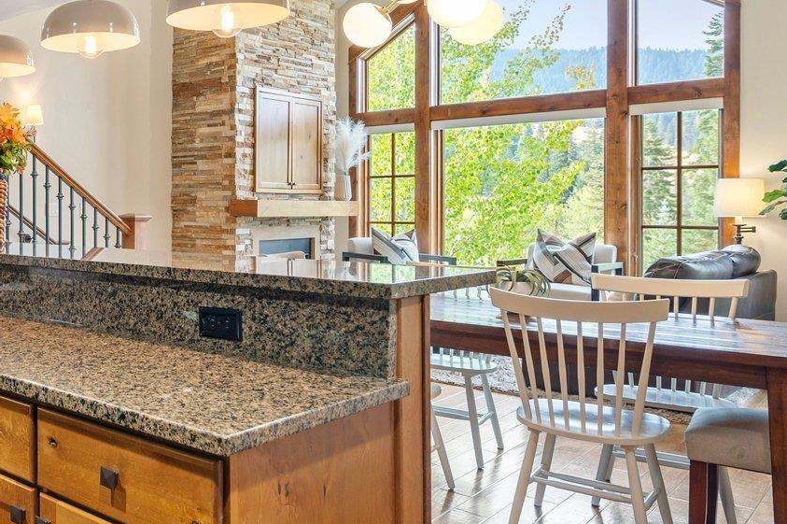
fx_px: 743
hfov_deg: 46.7
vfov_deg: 38.5
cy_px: 188
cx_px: 1
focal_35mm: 34
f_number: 6.3
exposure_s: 1/2.5
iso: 160
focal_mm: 14
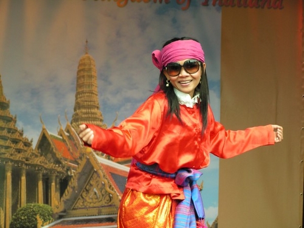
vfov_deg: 9.3
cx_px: 152
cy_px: 114
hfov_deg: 12.4
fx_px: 1396
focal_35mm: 159
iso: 64
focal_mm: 26.4
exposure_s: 1/160
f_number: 3.2
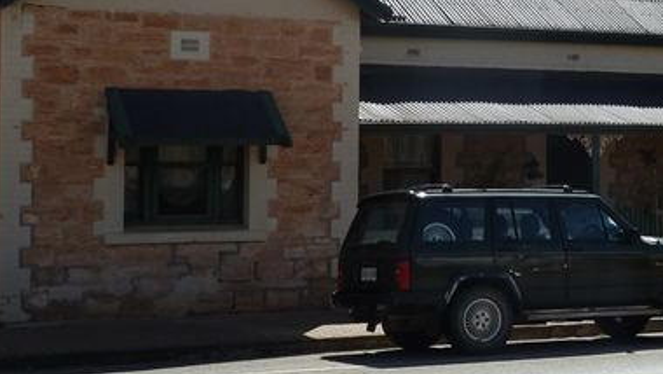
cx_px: 544
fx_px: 1547
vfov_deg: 13.7
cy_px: 96
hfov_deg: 23.8
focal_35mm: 88
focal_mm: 7.9
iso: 80
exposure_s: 1/400
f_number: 5
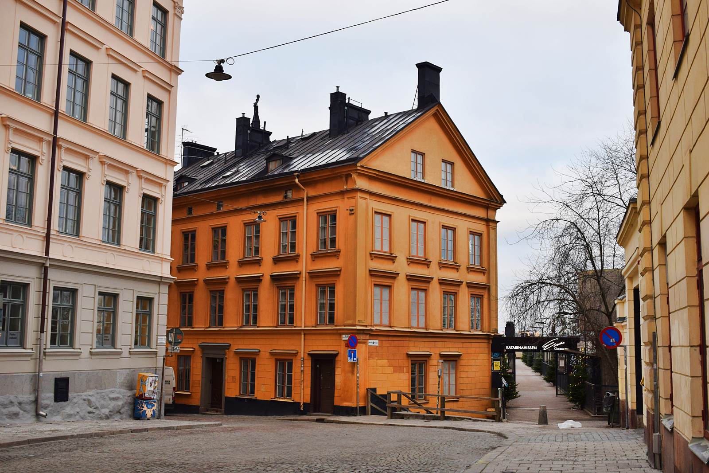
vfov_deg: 33.0
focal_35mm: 40
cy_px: 236
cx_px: 354
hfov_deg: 47.9
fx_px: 798
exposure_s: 1/125
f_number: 5.6
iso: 400
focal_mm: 27
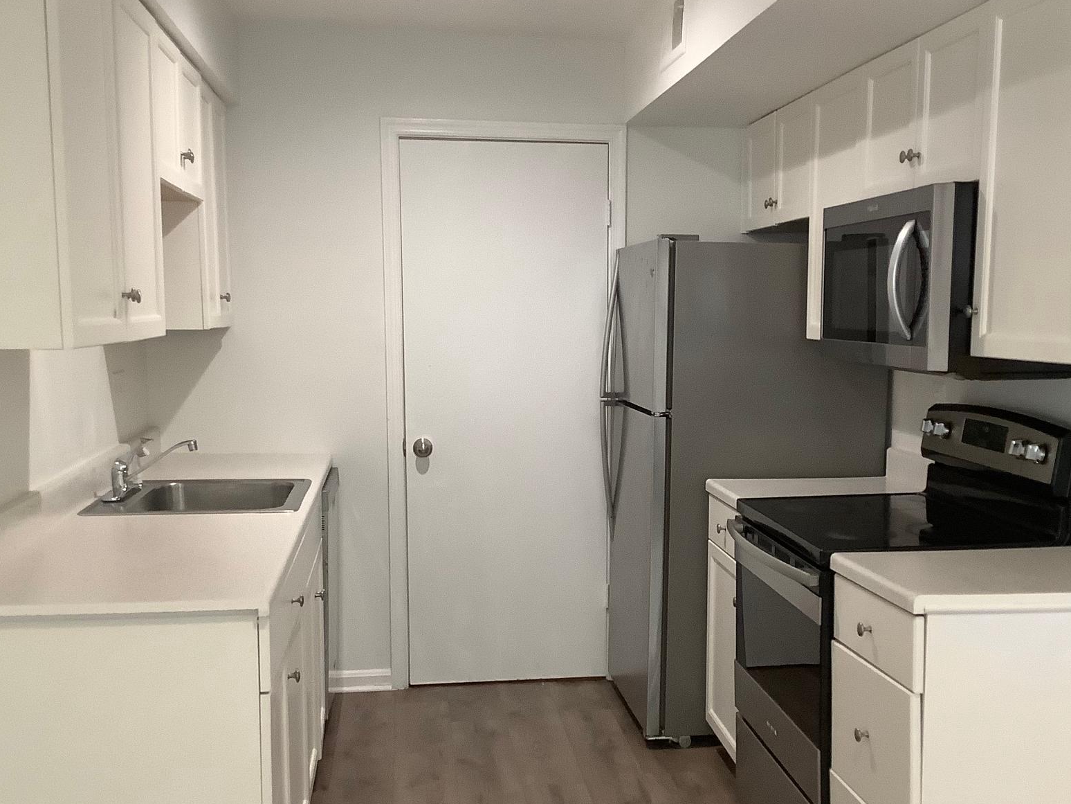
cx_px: 592
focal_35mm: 41
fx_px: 1269
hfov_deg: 45.7
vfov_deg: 35.0
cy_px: 480
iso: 250
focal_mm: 3.3
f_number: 2.4
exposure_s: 1/60
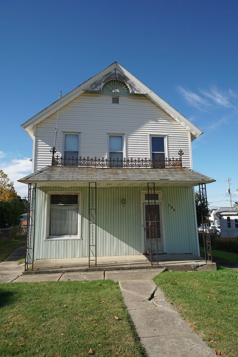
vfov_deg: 81.2
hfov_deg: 59.4
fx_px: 208
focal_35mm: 21
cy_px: 178
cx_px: 119
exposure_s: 1/320
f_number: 7.1
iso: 100
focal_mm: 14
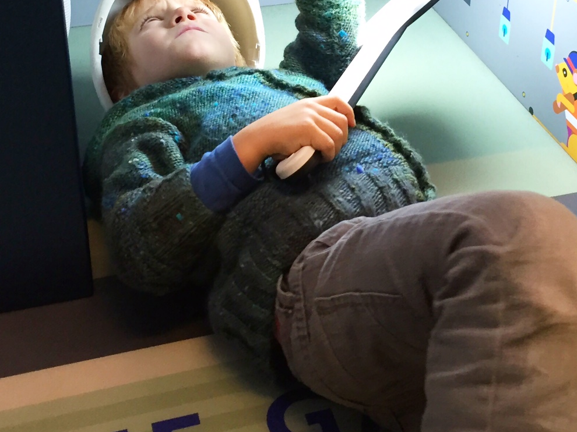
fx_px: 1000
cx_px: 340
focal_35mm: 60
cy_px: 56
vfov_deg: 23.8
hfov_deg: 32.1
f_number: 2.2
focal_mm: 4.15
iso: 160
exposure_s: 1/33
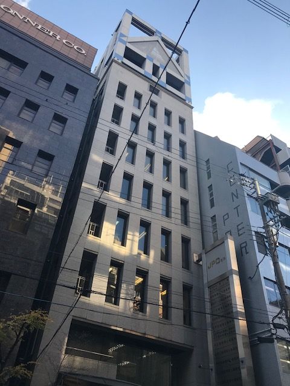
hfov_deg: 49.7
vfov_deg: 63.4
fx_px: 313
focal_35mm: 28
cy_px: 193
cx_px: 145
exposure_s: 1/538
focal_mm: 3.99
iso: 20
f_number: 1.8
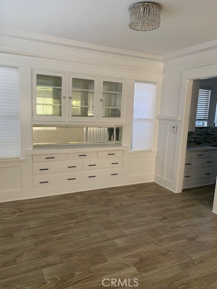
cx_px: 108
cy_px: 144
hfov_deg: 53.1
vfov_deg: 67.3
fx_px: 217
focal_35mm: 26
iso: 100
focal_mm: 4.25
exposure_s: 1/60
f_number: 1.8
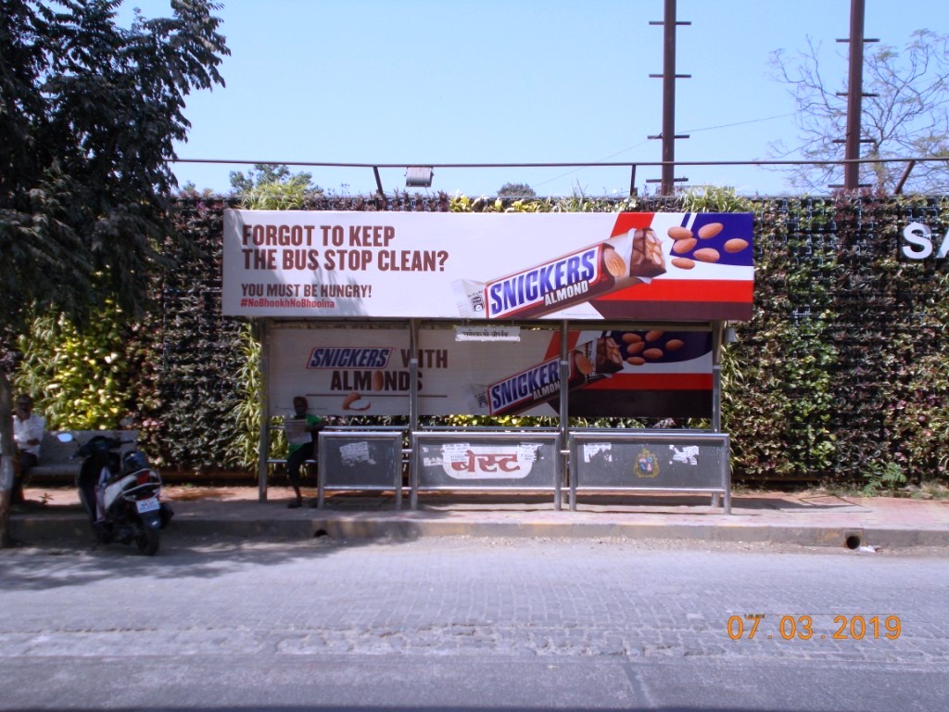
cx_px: 474
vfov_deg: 32.9
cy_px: 356
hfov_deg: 42.9
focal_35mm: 44
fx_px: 1206
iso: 80
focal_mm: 7.9
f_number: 4.2
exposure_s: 1/500
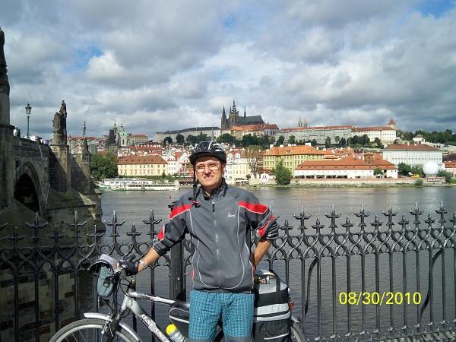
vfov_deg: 38.7
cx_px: 228
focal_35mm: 37
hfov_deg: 50.1
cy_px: 171
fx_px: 487
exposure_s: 1/250
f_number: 8.6
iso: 80
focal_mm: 7.9
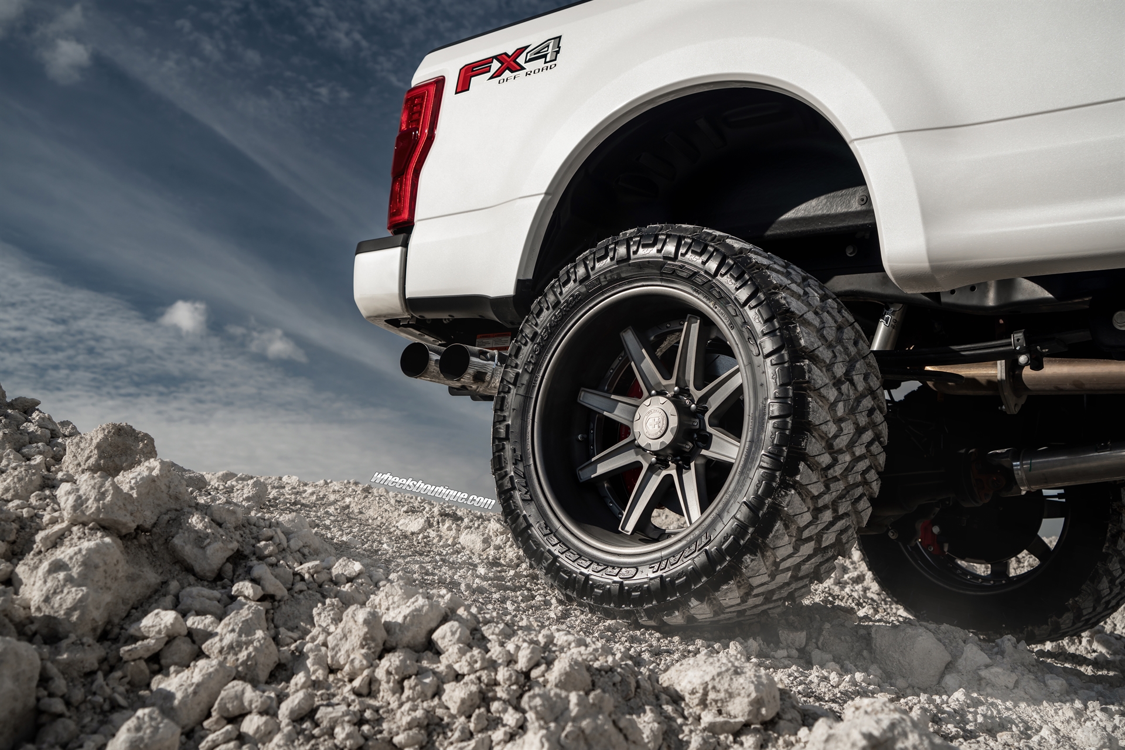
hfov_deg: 49.6
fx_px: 1219
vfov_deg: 34.2
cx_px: 562
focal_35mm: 39
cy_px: 375
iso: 100
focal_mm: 39
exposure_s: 1/400
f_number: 5.6
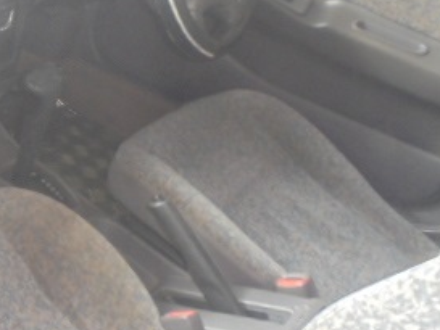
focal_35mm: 61
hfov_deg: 28.2
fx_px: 776
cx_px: -68
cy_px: 69
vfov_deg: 23.7
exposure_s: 1/30
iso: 250
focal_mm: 4.6
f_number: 3.5
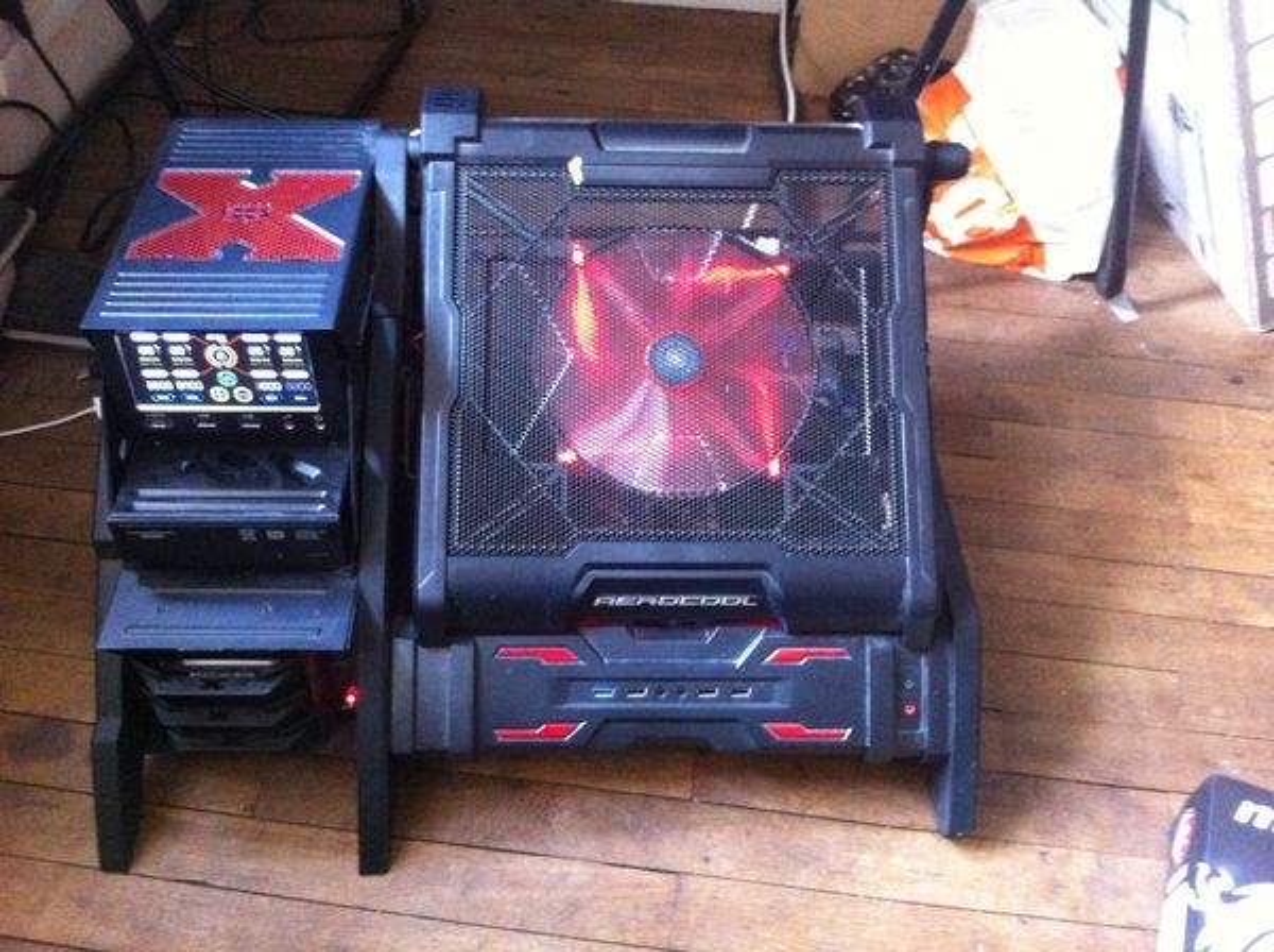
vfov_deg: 40.6
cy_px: 476
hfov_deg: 52.7
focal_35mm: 35
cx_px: 637
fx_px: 1286
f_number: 2.8
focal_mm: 3.85
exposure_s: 1/15
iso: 800
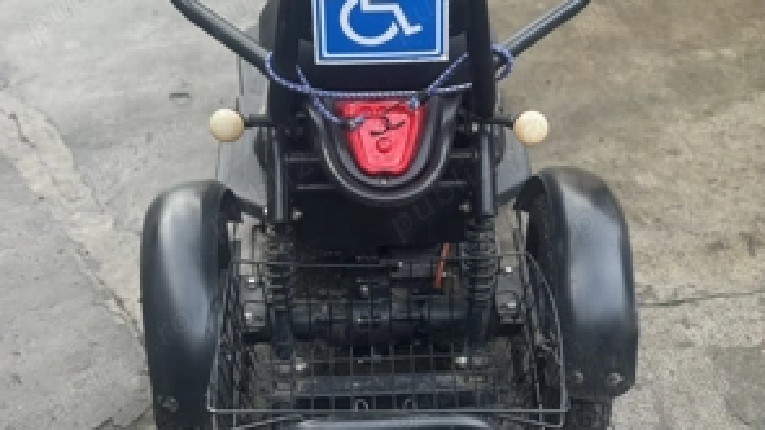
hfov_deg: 29.7
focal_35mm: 71
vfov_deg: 16.7
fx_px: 1440
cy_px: 18
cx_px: 381
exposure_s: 1/121
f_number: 1.78
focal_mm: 6.76
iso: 64
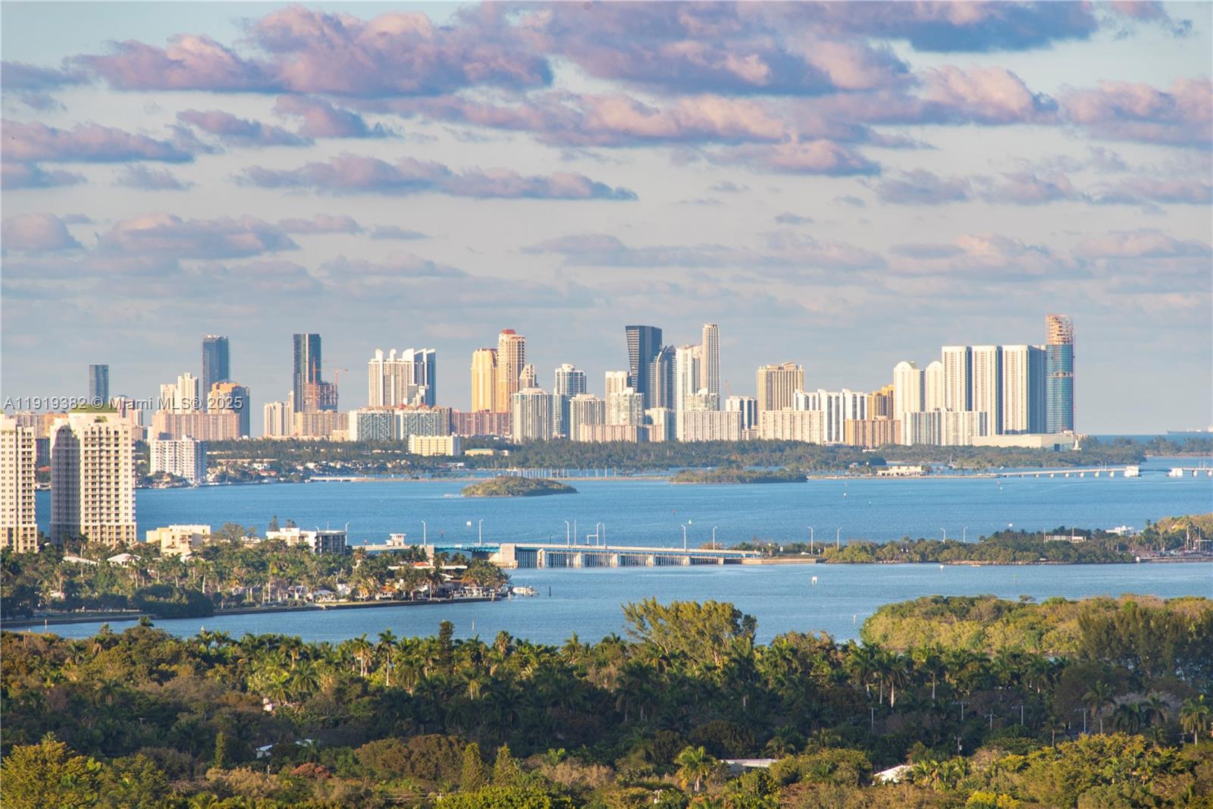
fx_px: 10109
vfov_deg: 4.6
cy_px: 404
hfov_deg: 6.9
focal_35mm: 300
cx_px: 606
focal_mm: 300
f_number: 11
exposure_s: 1/100
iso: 100
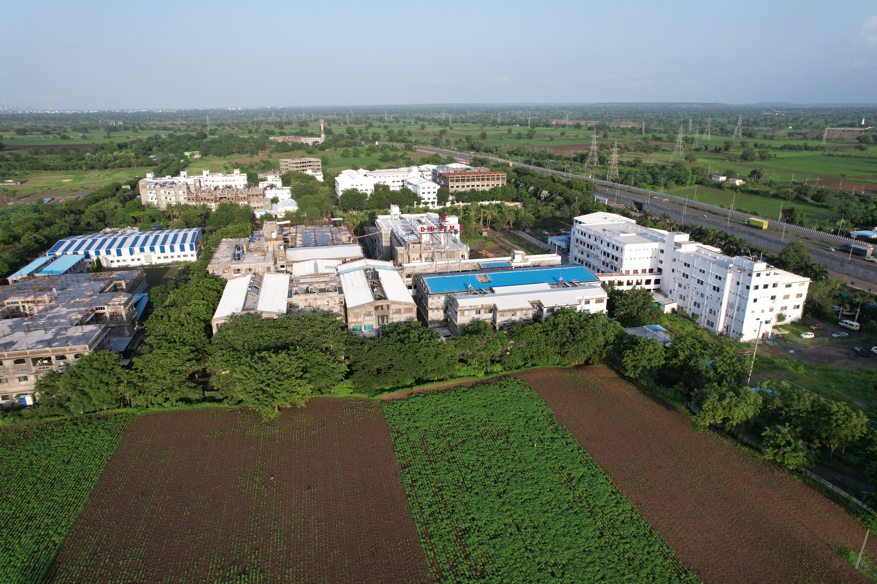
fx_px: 536
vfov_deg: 57.2
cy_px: 292
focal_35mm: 22
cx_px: 438
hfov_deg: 78.6
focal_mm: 8.38
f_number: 2.8
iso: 110
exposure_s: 1/1000
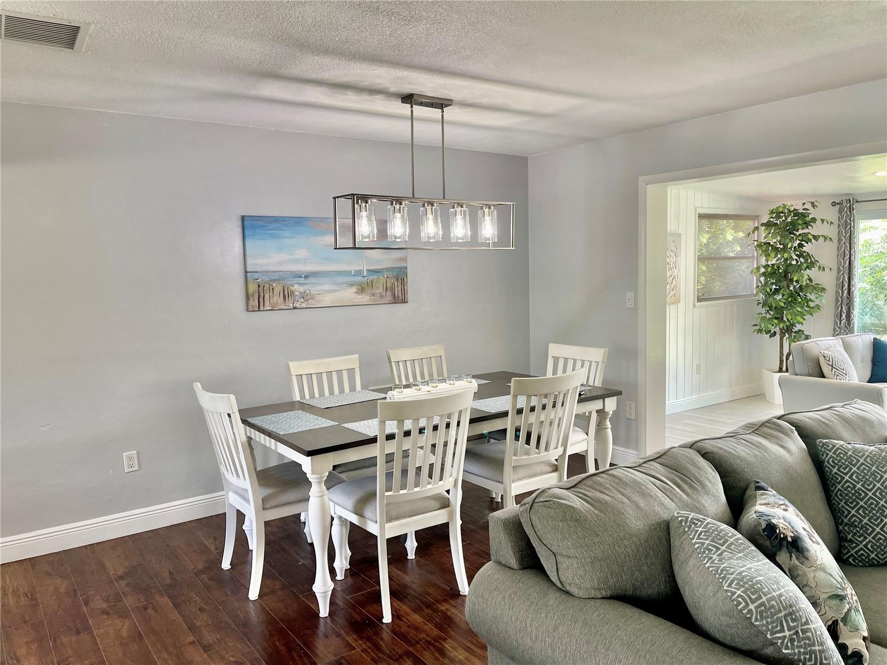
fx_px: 666
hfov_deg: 67.3
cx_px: 444
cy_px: 332
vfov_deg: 53.1
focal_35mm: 26
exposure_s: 1/60
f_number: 1.6
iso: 64
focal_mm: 5.1
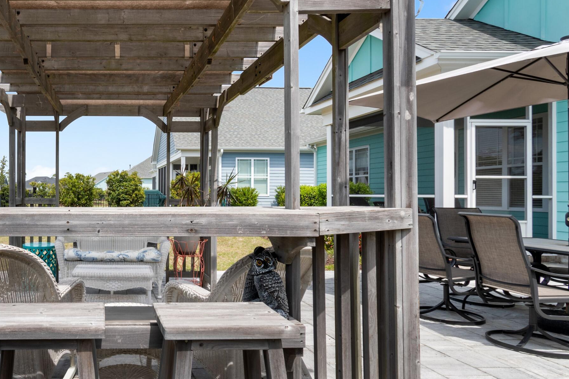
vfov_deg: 51.3
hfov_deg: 64.9
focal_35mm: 25
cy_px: 190
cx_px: 111
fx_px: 395
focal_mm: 10
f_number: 8
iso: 100
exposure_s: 1/250
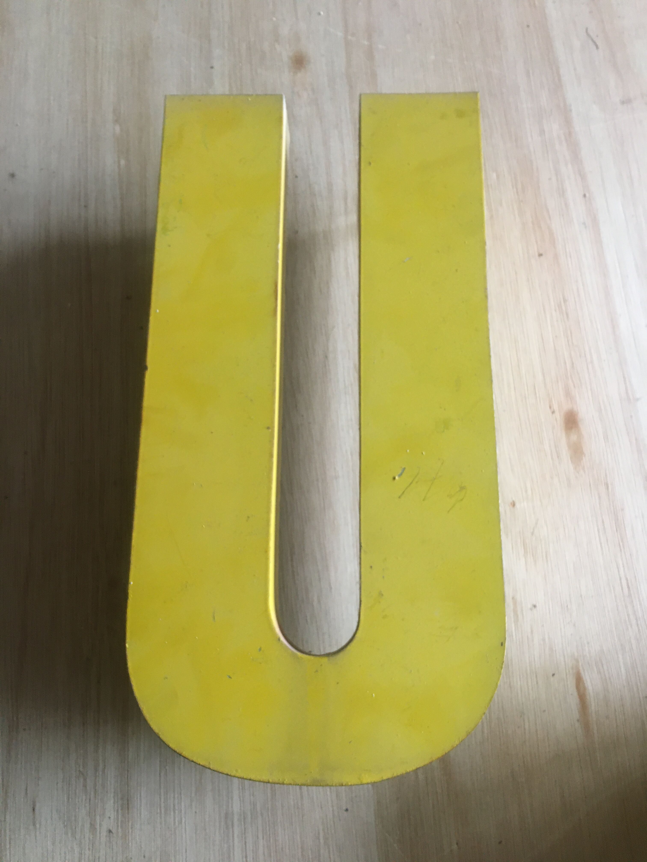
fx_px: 723
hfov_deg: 48.2
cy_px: 431
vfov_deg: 61.7
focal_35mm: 29
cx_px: 324
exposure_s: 1/33
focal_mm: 4.15
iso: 125
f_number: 2.2
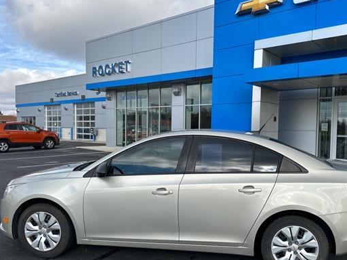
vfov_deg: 46.7
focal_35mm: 30
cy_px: 145
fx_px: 301
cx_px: 185
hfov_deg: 59.9
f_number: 1.78
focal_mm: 6.86
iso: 80
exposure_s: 1/2469
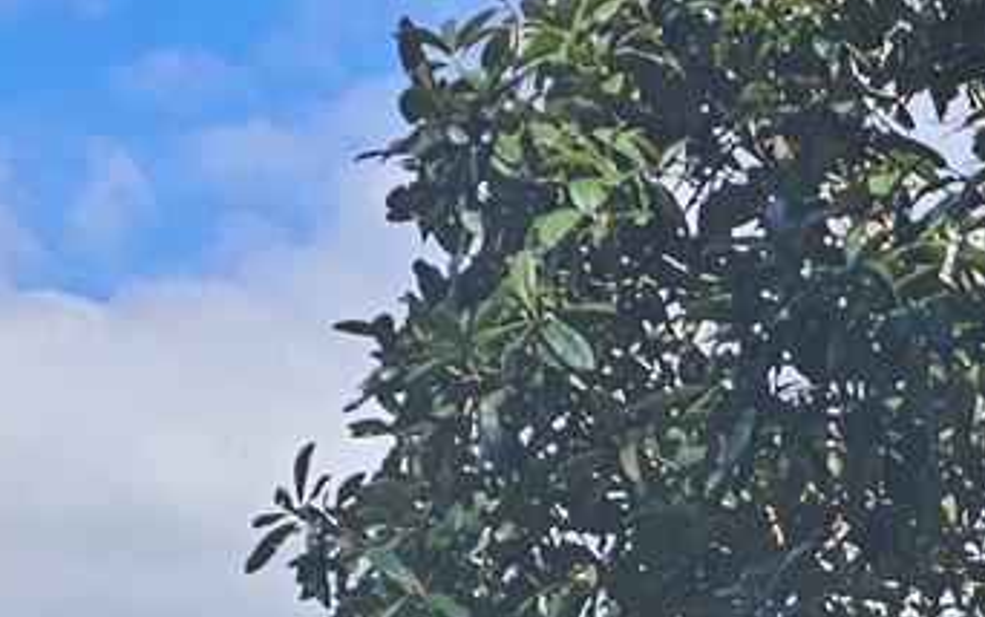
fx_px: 3061
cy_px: 1496
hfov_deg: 17.2
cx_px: 1261
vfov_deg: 10.0
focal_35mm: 114
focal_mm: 6.3
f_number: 1.7
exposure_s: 1/480
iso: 10
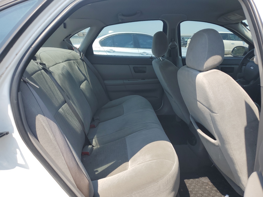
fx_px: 198
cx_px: 132
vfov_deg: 53.1
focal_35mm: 26
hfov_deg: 67.3
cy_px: 98
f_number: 1.5
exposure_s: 1/1429
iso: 50
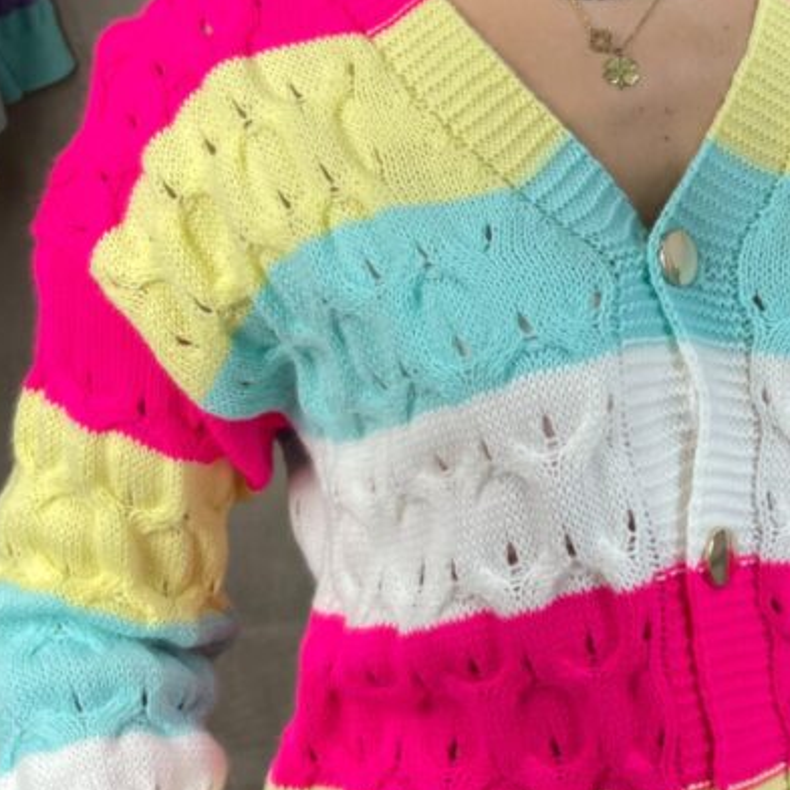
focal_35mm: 60
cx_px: 697
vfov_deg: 28.2
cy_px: 187
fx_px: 1549
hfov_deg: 27.7
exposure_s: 1/100
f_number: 1.6
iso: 50
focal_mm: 4.2
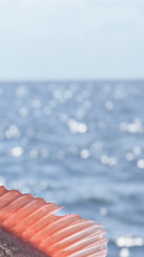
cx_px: -162
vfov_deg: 14.9
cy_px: 254
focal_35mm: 142
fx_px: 964
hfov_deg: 8.1
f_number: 1.78
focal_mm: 6.76
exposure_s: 1/5208
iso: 80
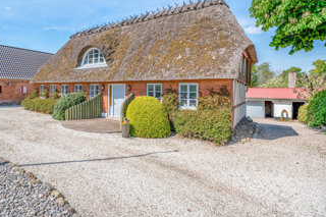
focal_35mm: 20
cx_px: 130
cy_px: 86
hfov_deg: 83.0
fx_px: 181
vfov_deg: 61.3
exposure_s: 1/4000
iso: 100
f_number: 9
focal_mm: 16
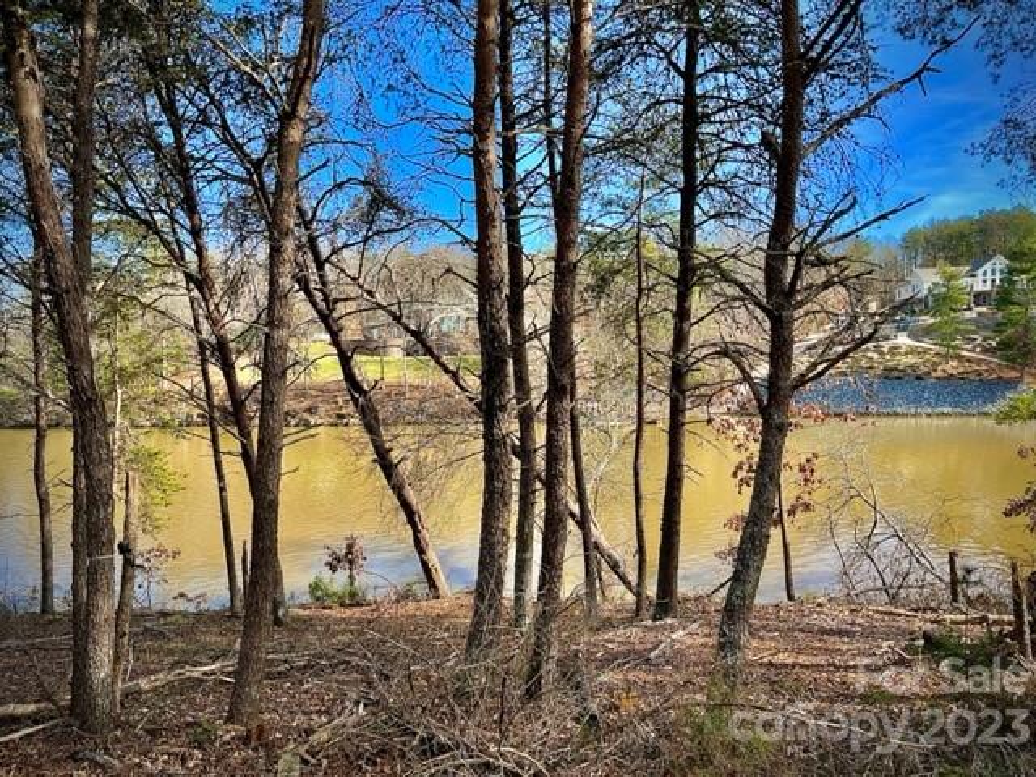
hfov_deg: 67.3
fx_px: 778
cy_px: 388
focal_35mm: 26
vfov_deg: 53.1
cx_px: 518
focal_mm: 5.1
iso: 50
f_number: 1.6
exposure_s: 1/975
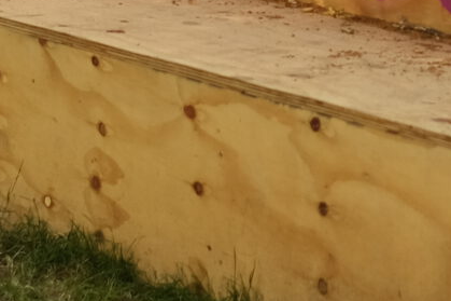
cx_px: 396
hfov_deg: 6.4
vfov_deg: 4.2
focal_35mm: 324
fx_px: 4057
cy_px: -433
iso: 200
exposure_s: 1/1000
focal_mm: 35
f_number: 1.8
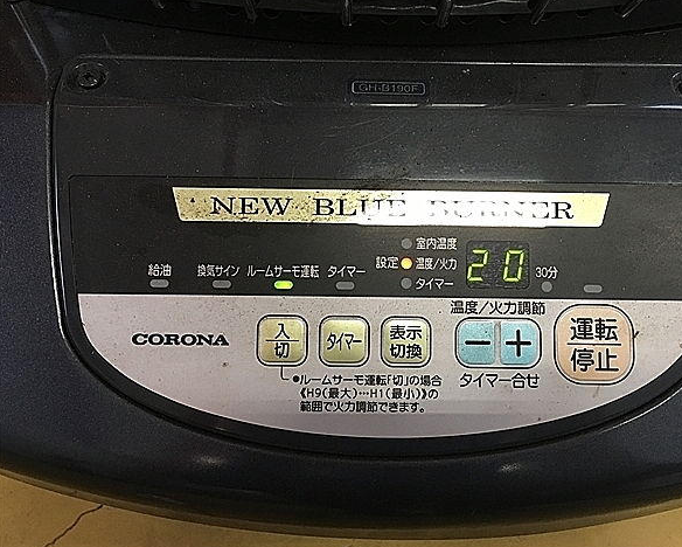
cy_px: 275
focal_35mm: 31
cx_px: 370
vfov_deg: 47.2
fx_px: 626
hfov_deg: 57.1
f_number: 2.2
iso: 100
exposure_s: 1/30
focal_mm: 4.15
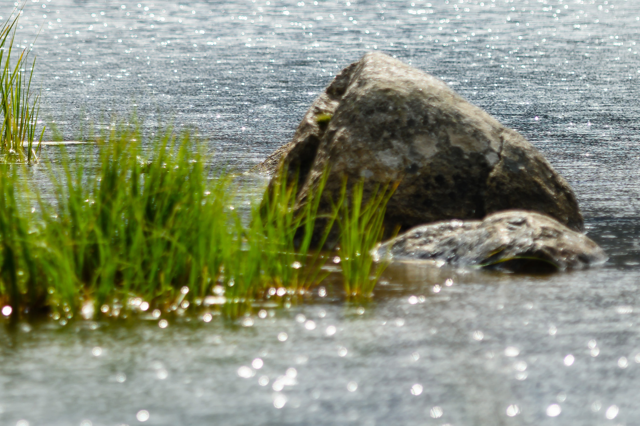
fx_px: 6079
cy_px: 80
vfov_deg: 4.0
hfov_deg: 6.0
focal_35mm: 342
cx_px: -31
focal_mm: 98
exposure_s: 1/1000
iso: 64
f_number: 2.8
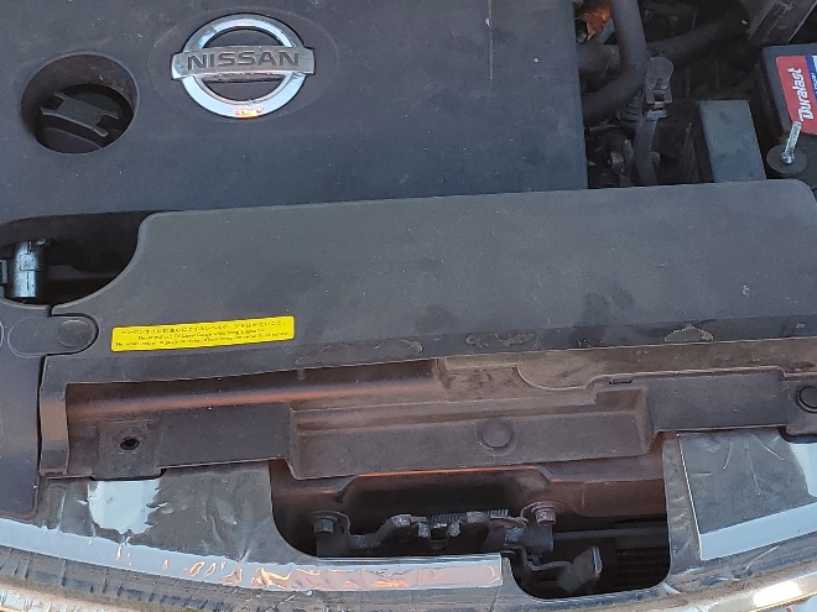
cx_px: 449
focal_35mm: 63
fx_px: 1487
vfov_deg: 22.9
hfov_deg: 30.7
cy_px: 103
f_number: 1.5
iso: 50
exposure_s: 1/357
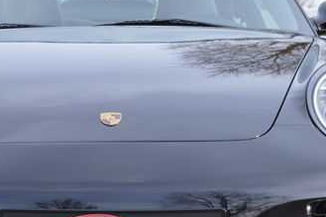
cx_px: 120
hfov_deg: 14.6
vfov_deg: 9.8
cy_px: 162
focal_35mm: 140
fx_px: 1267
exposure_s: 1/125
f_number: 5.6
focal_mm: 40
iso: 100
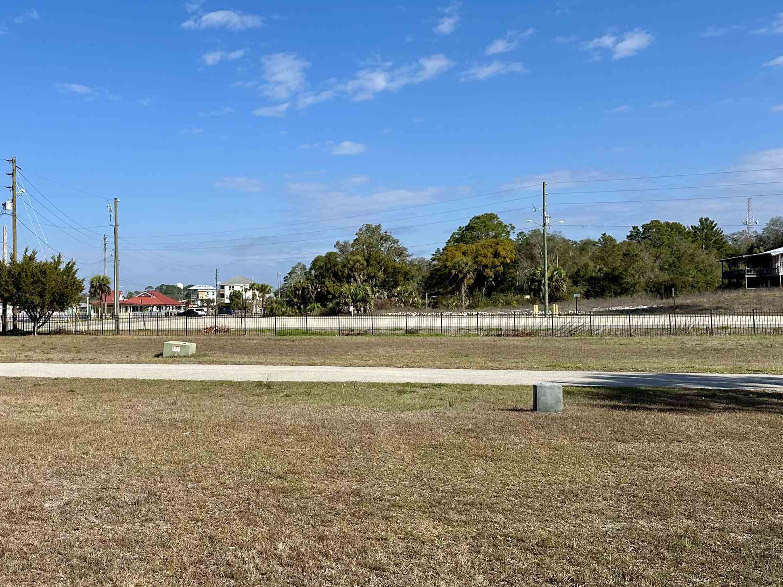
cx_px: 184
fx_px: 860
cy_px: 302
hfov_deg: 47.0
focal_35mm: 38
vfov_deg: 37.7
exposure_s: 1/5848
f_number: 1.78
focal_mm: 6.86
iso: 80
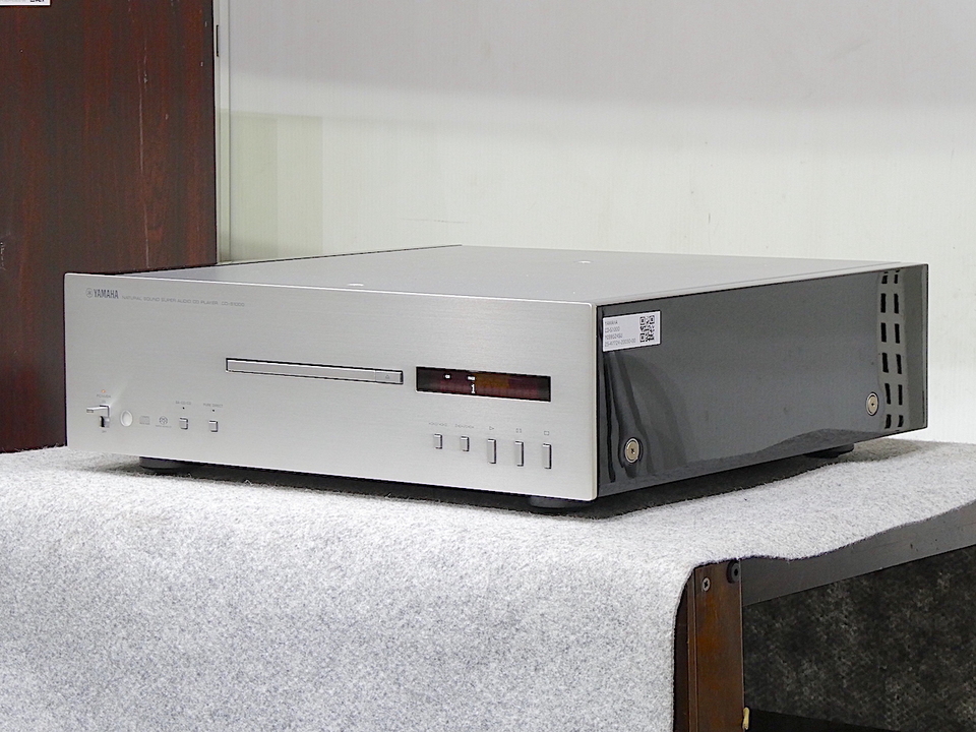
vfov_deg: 14.0
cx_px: 488
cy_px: 366
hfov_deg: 18.5
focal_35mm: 106
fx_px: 2989
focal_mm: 19
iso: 200
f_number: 5.1
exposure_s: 1/6
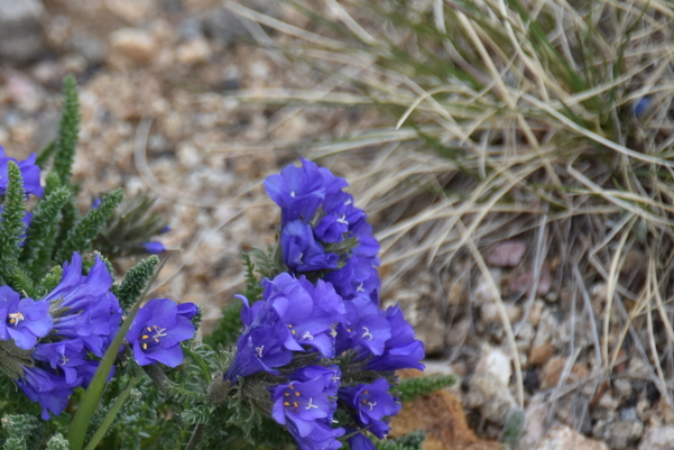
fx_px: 11966
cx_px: 48
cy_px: 324
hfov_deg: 3.2
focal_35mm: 639
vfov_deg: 2.2
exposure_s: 1/640
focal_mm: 300
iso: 640
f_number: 5.6
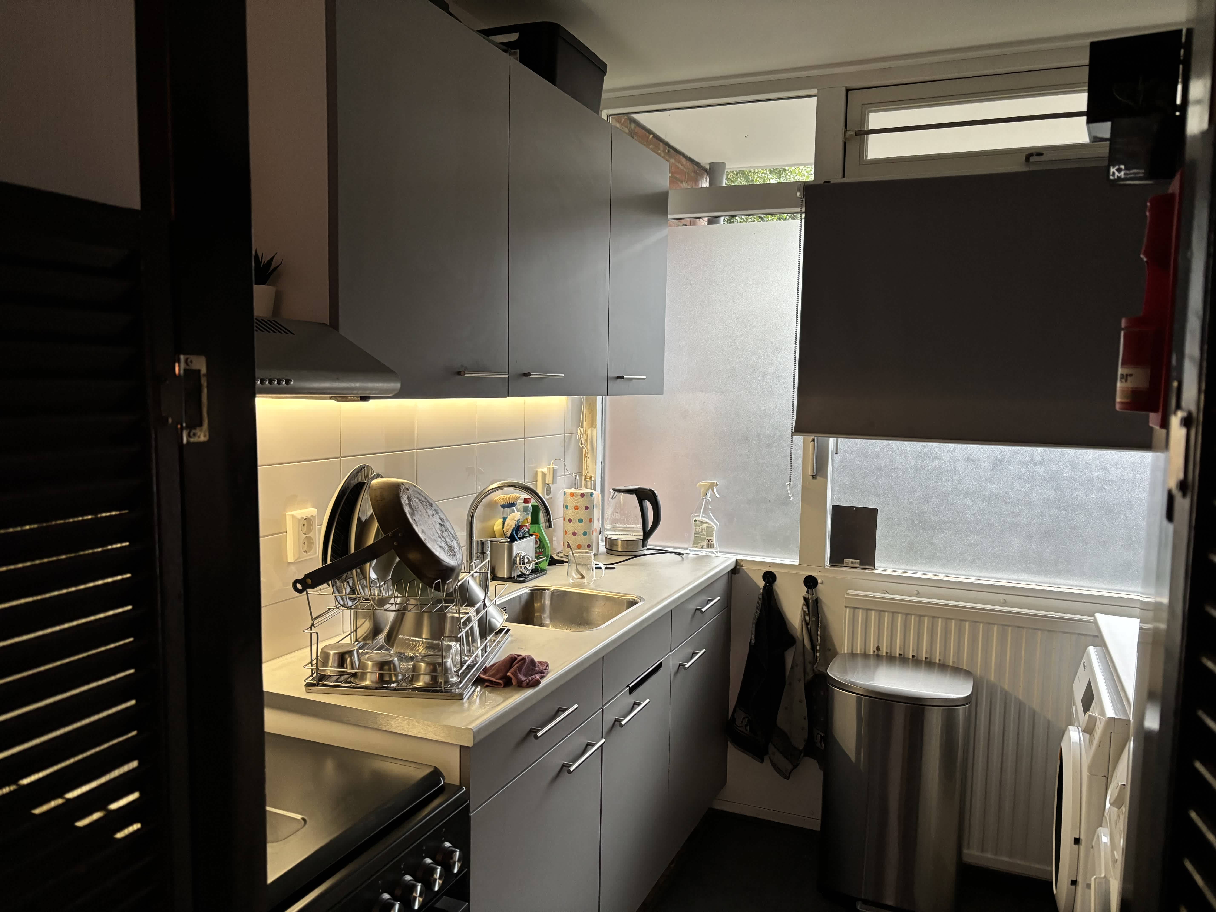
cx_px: 608
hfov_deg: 67.3
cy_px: 456
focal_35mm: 26
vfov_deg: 53.1
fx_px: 913
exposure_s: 1/50
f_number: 1.6
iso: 320
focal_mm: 6
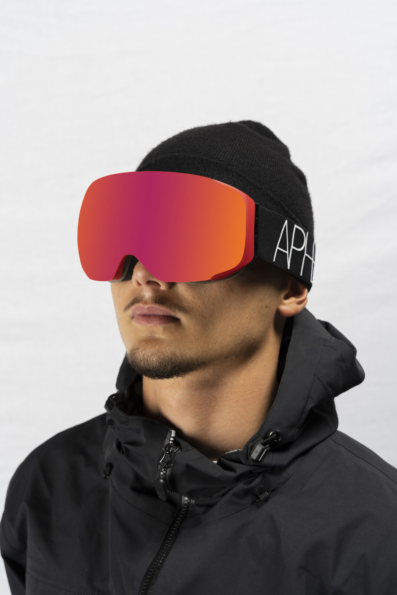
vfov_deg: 30.5
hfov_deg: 20.6
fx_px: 1092
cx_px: 198
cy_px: 298
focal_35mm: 66
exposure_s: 1/125
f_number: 8
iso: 100
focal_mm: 66
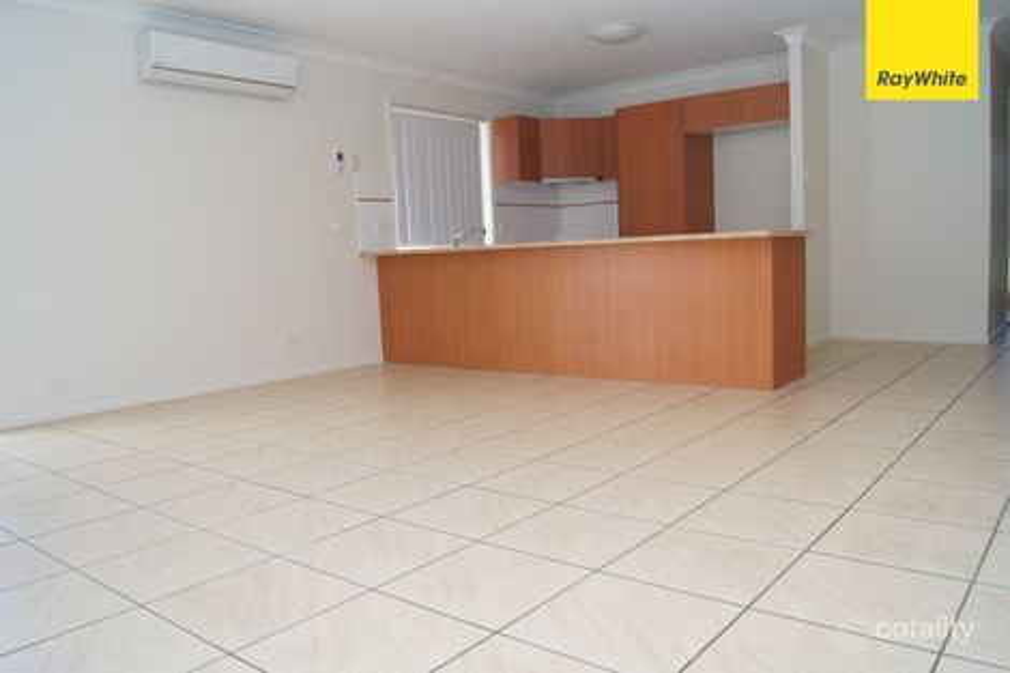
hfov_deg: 67.4
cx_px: 505
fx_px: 757
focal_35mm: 27
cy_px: 336
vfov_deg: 47.9
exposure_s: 1/100
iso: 250
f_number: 7.1
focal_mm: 18
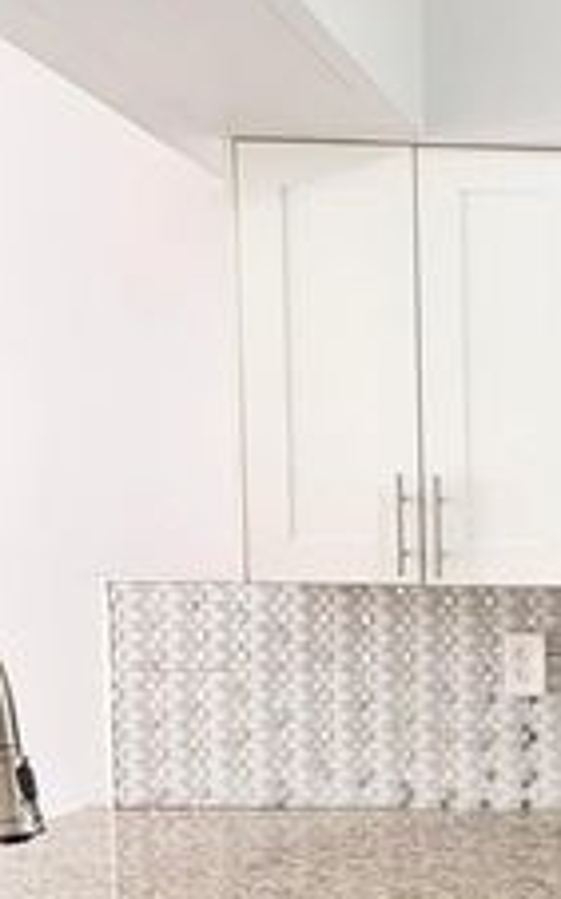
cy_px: 702
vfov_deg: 32.7
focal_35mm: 61
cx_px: 927
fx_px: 1494
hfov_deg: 18.1
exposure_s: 1/60
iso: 100
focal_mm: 4.25
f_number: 1.8
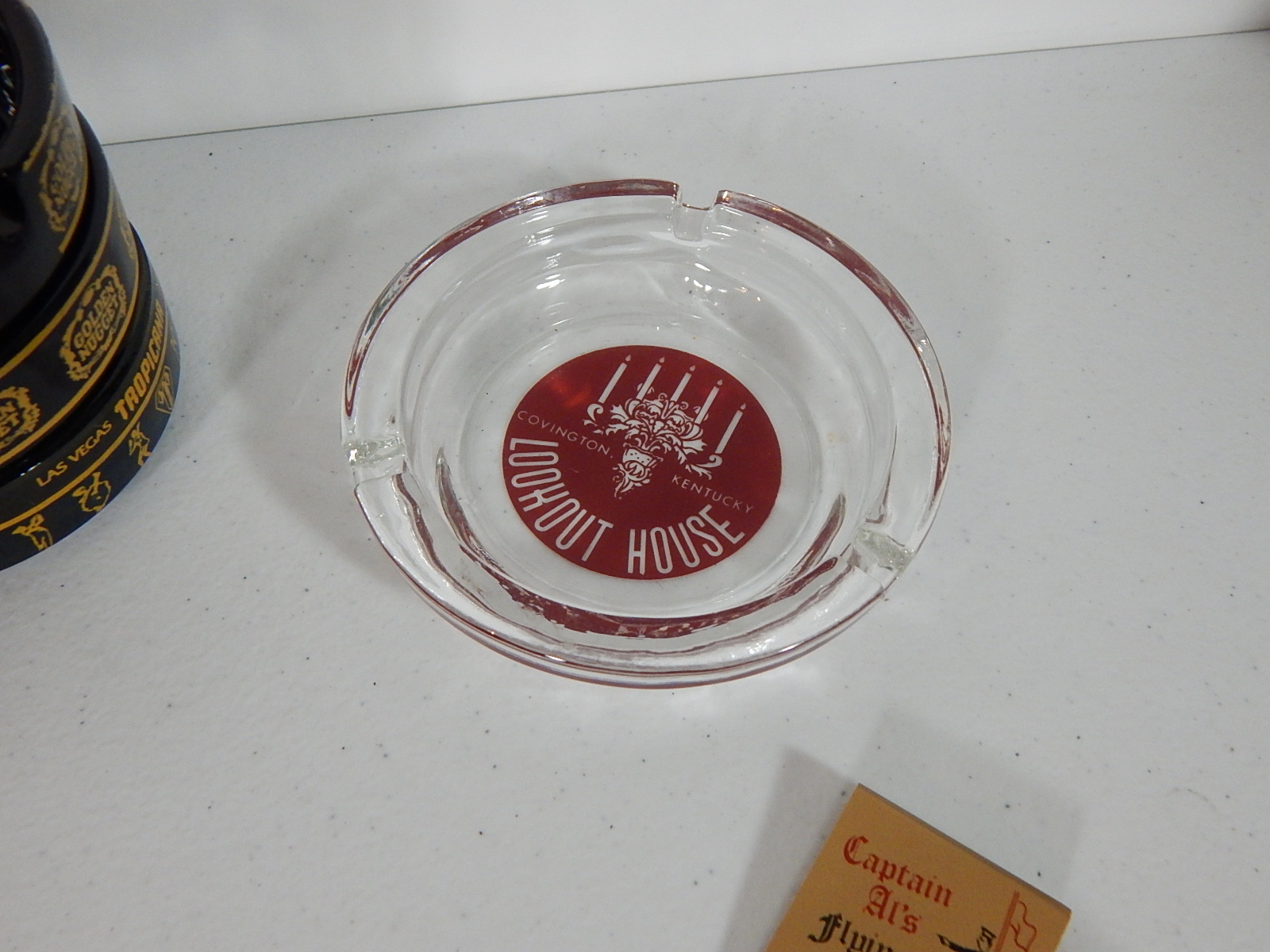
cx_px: 635
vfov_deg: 45.4
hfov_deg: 58.4
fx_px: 1137
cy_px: 476
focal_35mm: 31
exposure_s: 1/80
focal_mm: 5.6
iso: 400
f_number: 3.2
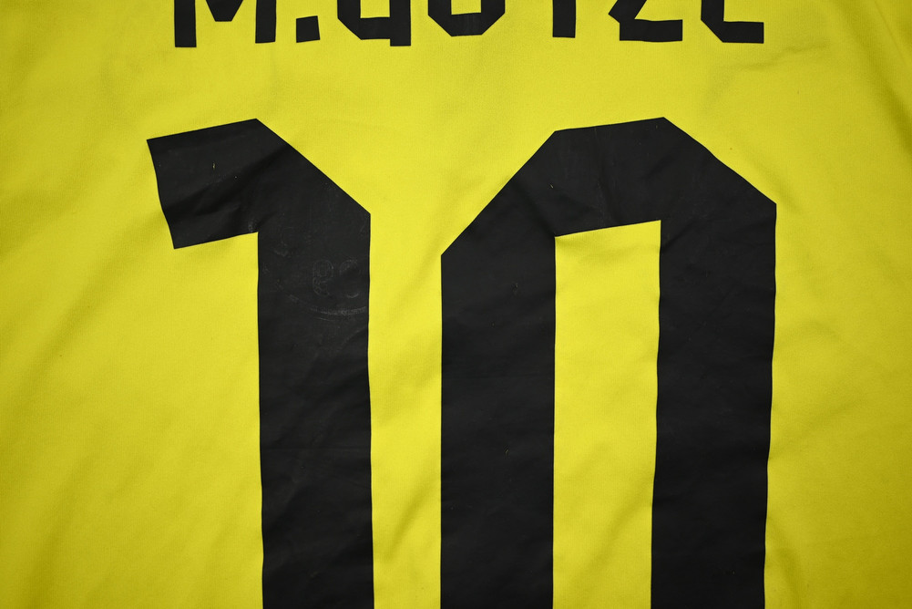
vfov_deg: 37.9
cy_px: 304
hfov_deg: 54.4
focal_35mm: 35
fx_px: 887
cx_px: 456
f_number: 5
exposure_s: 1/125
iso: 200
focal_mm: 35
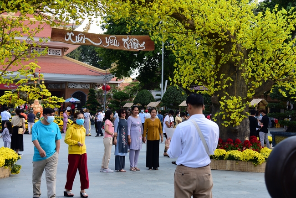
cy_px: 99
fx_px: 428
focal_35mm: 52
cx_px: 148
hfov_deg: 38.2
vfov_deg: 26.0
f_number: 4.5
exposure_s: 1/200
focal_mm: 52
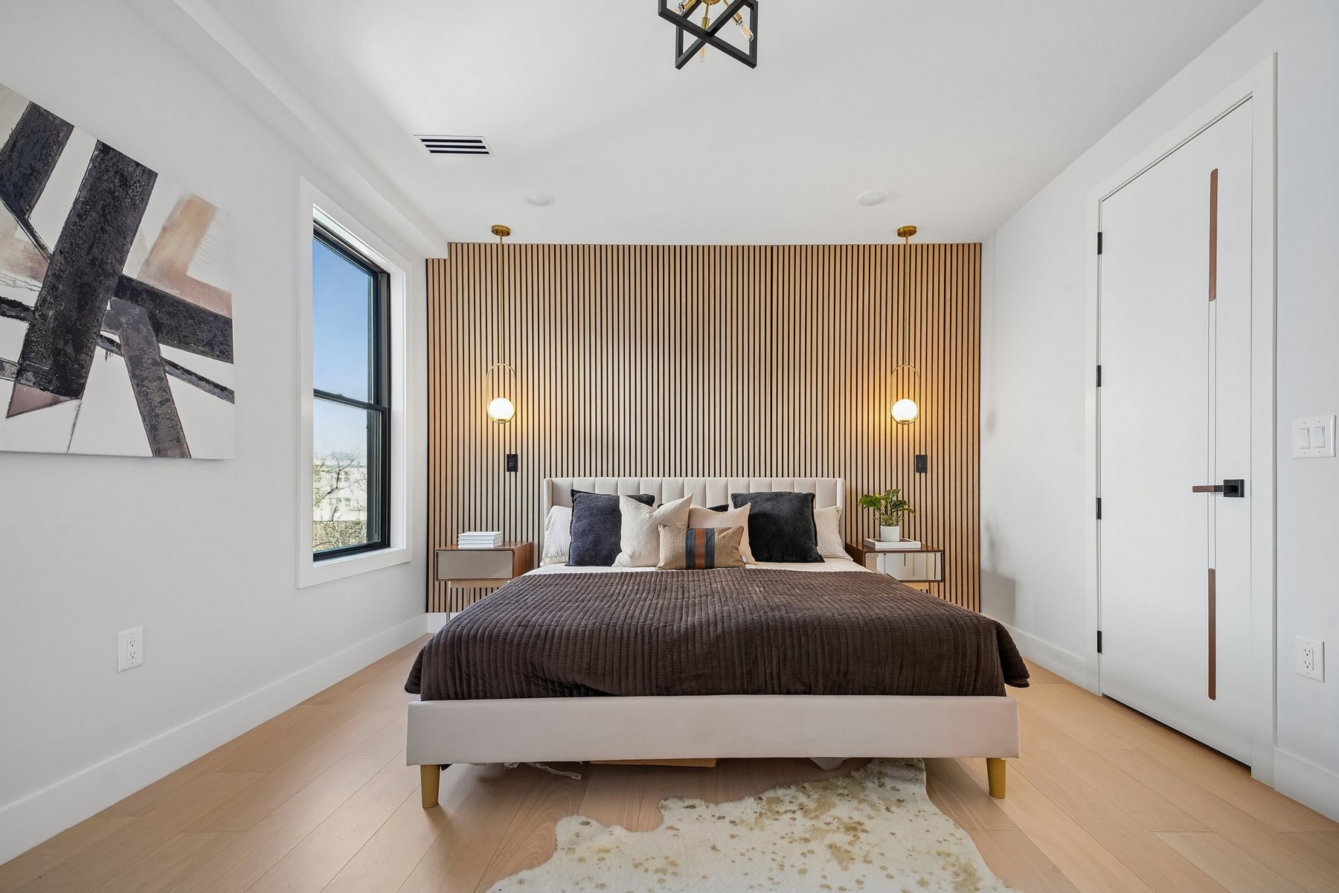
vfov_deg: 81.2
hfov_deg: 104.3
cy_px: 446
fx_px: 521
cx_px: 670
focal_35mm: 14
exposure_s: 1/3.33
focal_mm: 14
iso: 250
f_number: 8
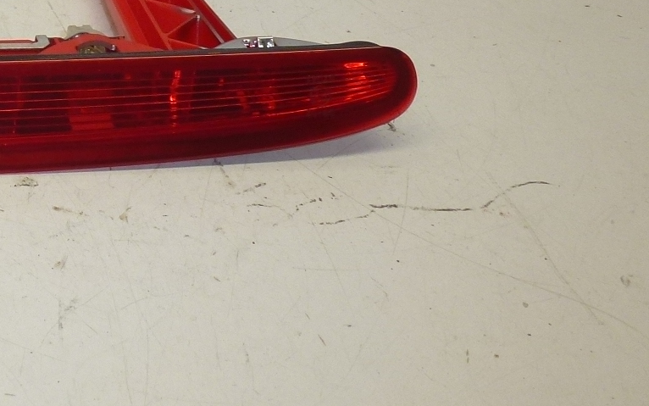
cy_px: -26
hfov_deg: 26.1
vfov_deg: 18.5
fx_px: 1203
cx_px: -180
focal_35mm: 68
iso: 100
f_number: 3.3
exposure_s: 1/125
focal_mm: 4.3
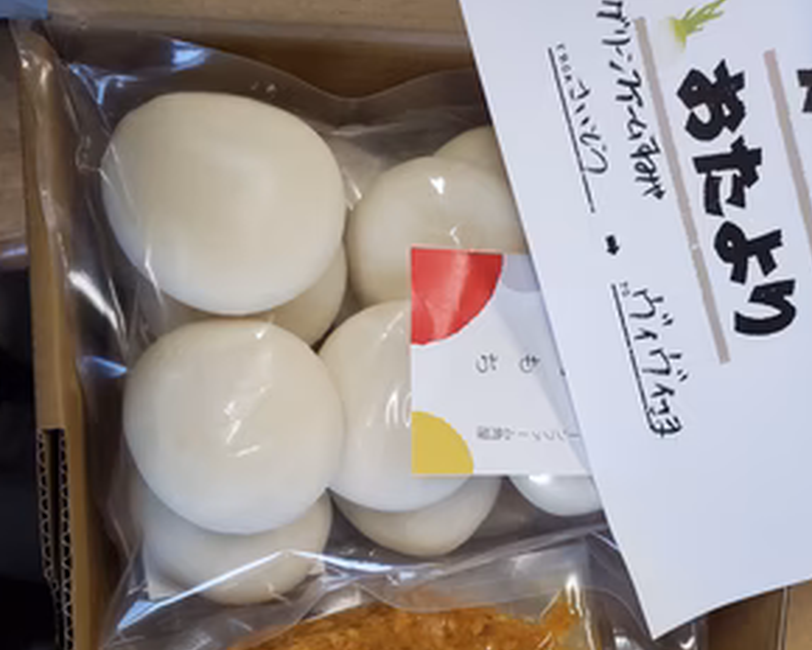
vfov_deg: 40.2
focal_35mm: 35
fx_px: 841
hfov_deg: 51.5
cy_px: 535
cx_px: 400
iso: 200
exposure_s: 1/120
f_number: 2.4
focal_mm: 4.3
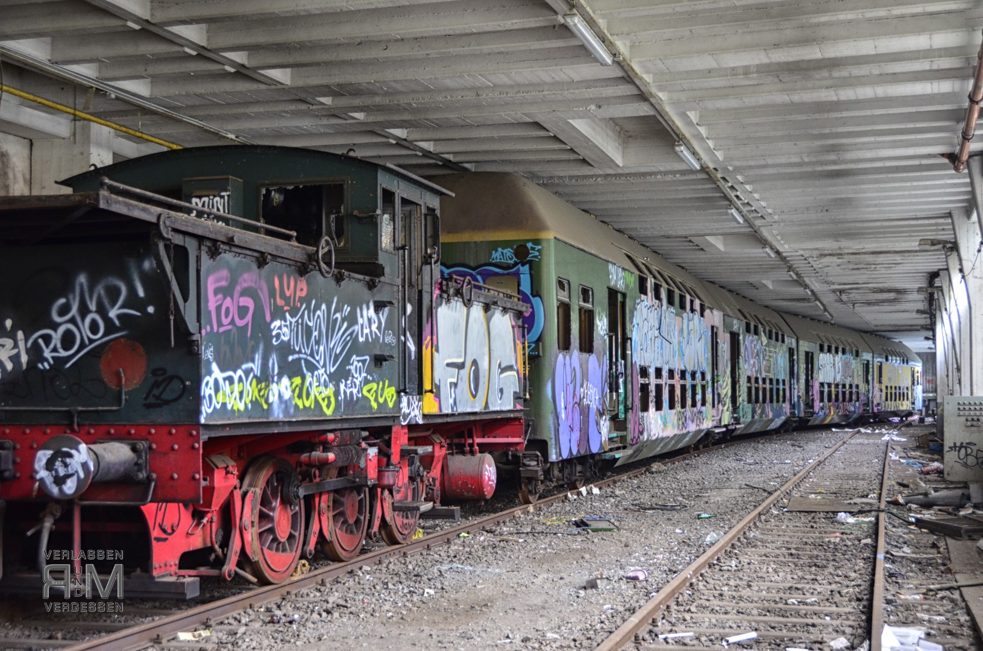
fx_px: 1308
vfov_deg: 27.9
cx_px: 492
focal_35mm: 48
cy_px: 326
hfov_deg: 41.2
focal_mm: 32
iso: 800
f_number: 4.2
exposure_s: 1/20
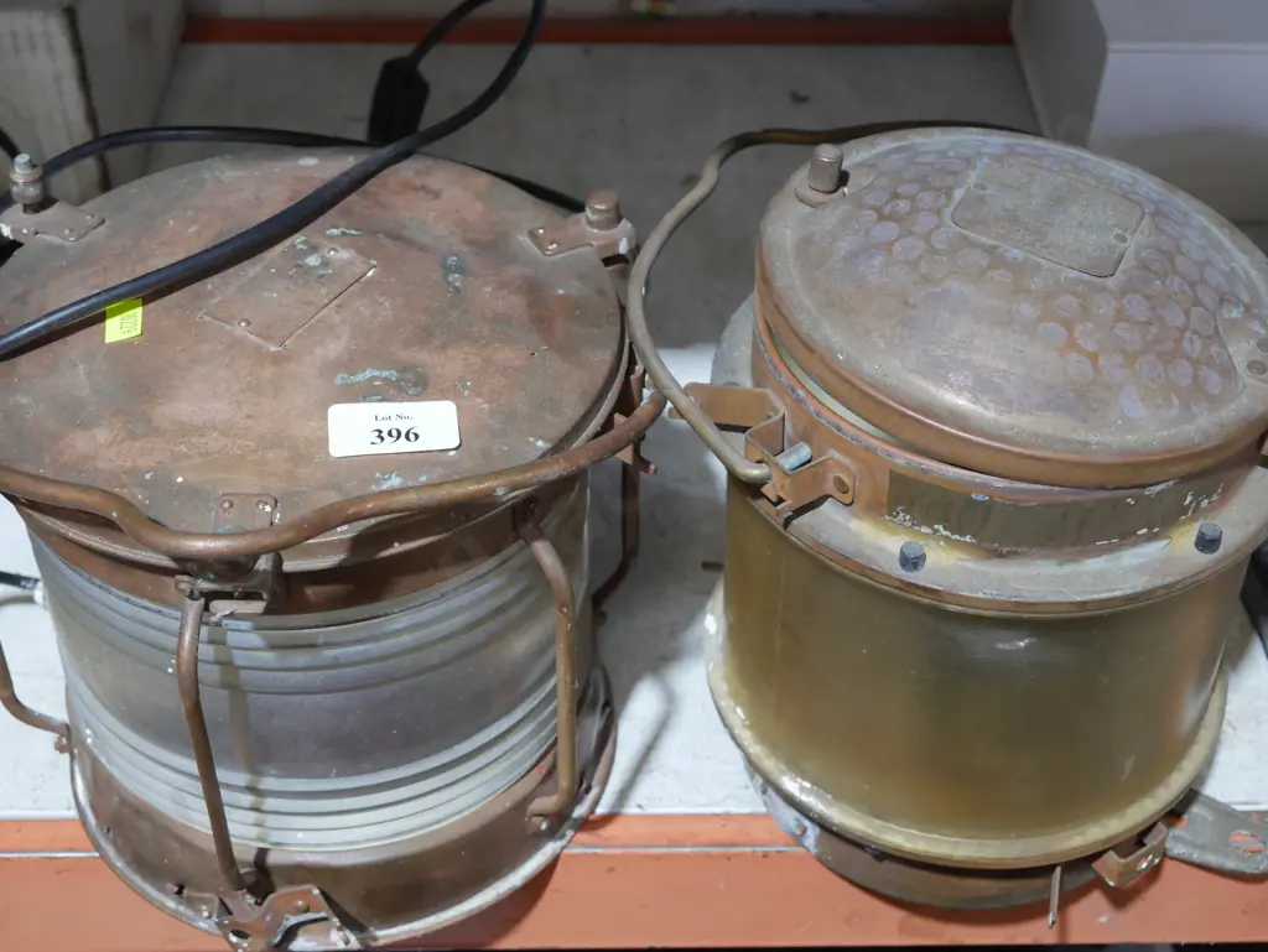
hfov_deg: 36.8
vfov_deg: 28.1
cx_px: 634
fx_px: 1906
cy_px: 476
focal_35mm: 52
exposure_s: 1/60
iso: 1250
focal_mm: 26
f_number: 5.3
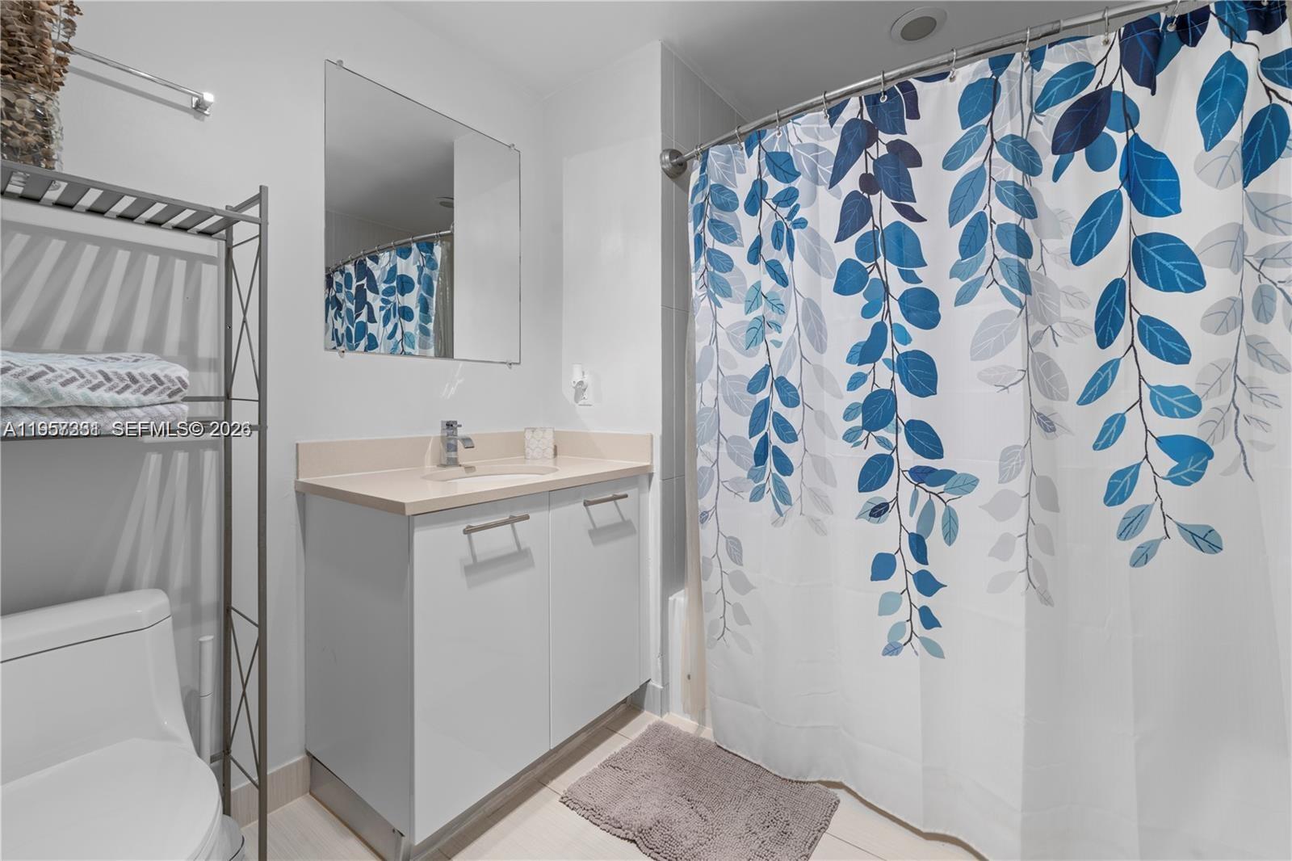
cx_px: 646
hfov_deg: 104.3
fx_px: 502
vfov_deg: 81.2
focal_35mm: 14
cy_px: 430
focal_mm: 14
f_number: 9
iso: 200
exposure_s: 1.6
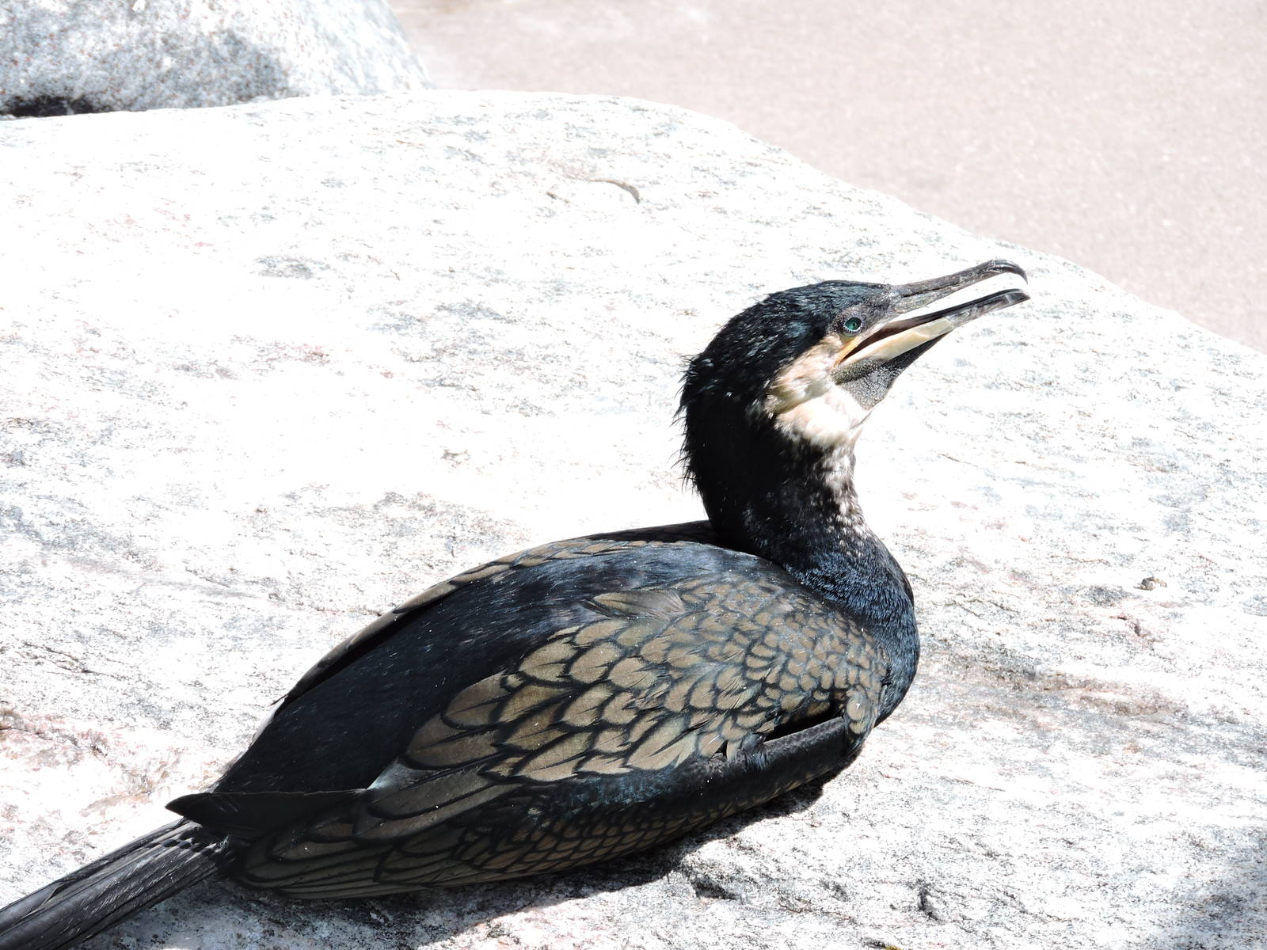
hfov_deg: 6.6
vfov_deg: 5.0
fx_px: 10980
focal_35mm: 300
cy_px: 475
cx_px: 634
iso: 100
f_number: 4.8
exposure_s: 1/250
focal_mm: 53.5
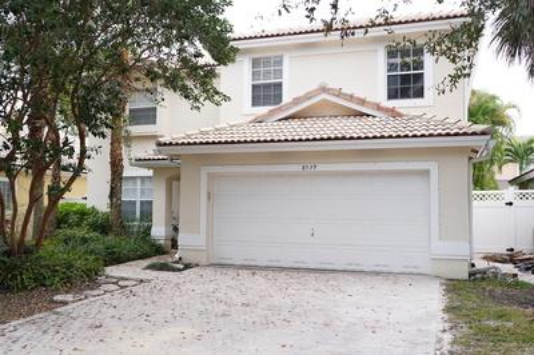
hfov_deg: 54.5
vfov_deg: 37.8
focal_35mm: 35
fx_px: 519
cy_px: 178
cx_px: 267
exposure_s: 1/250
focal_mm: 35
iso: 250
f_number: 2.8
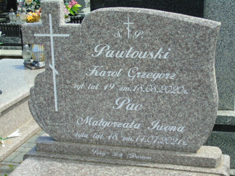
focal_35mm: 62
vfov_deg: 23.7
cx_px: 118
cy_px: 88
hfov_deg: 31.2
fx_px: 421
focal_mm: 11
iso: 80
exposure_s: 1/500
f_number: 4.5
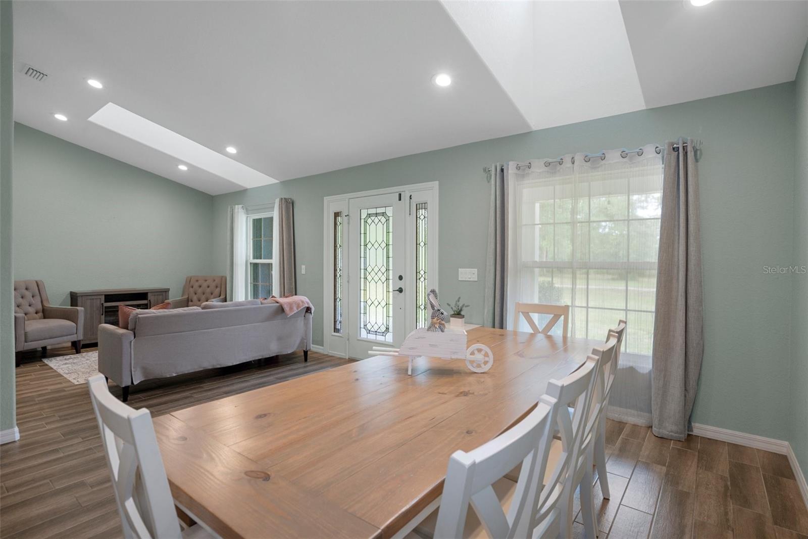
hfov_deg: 93.3
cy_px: 270
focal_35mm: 17
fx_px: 381
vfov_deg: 70.4
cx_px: 404
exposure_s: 1/3
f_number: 8
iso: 400
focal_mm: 17
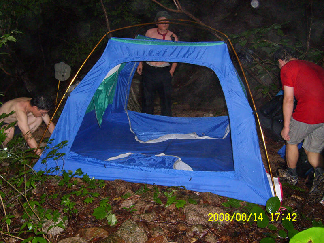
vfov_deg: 40.7
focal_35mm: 35
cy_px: 122
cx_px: 162
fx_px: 328
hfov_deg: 52.6
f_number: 2.8
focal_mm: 5.8
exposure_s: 1/30
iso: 300
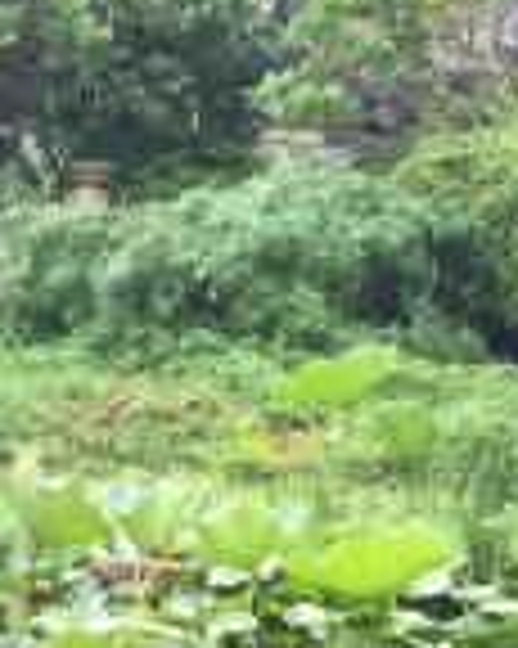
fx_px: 2571
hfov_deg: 10.2
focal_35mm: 134
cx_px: -667
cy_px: 972
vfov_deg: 13.5
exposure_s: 1/163
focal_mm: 4.15
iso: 32
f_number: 2.2
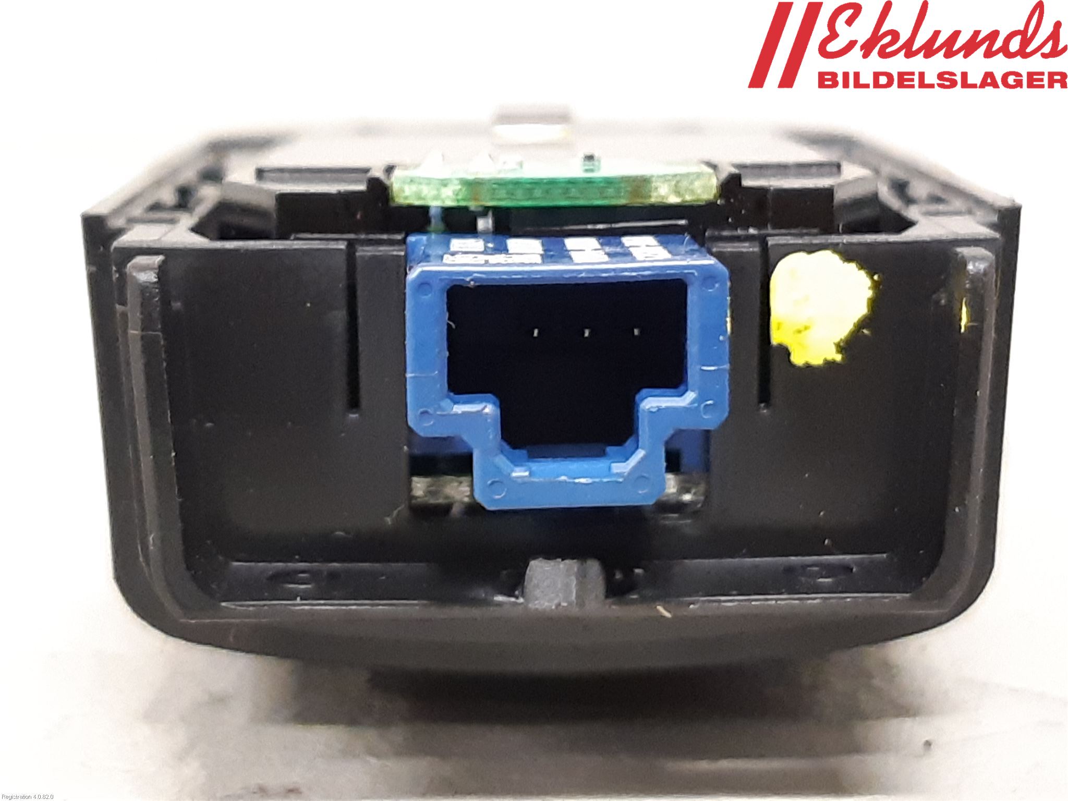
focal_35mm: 26
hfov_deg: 67.3
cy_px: 400
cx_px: 534
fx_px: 802
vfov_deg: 53.1
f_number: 1.7
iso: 320
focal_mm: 3.93
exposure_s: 1/25
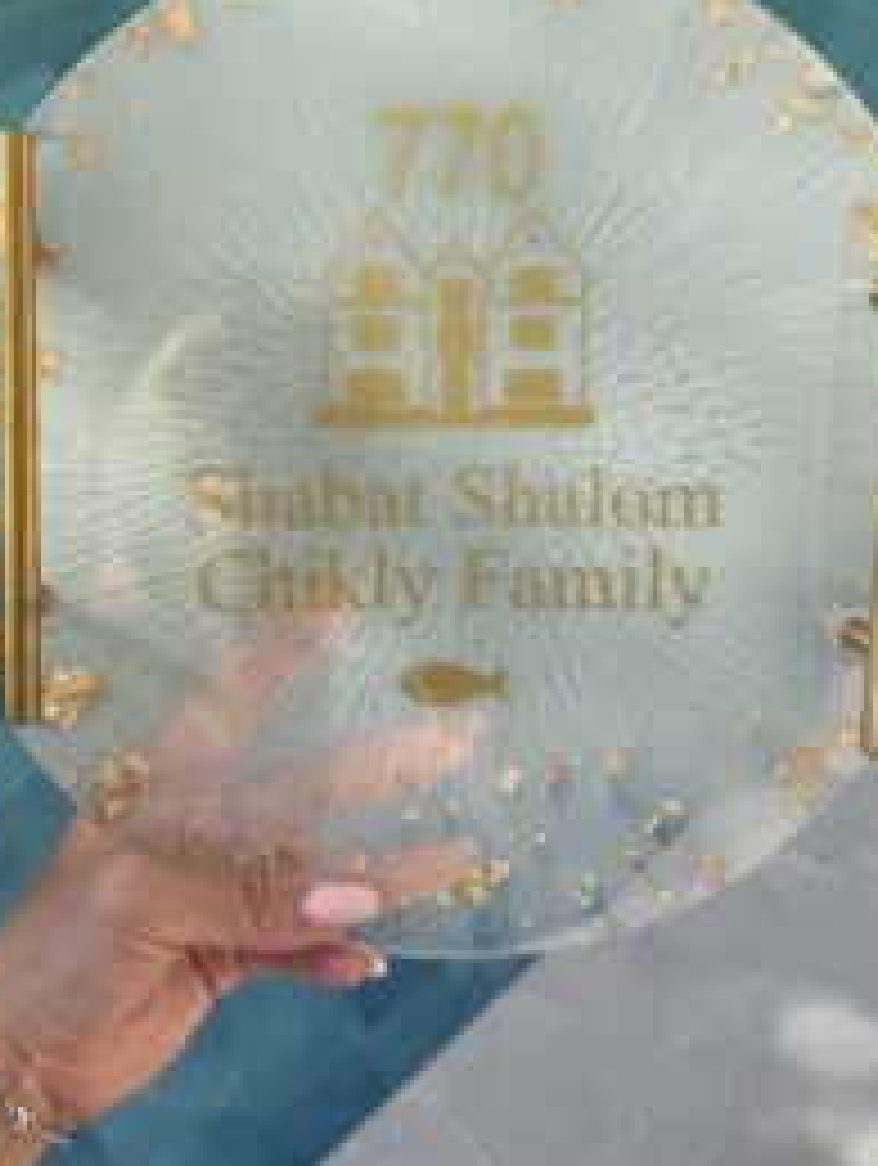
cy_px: 459
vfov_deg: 49.7
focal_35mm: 37
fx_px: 1248
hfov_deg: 38.7
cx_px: 392
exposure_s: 1/1812
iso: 80
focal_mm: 6.76
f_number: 1.78
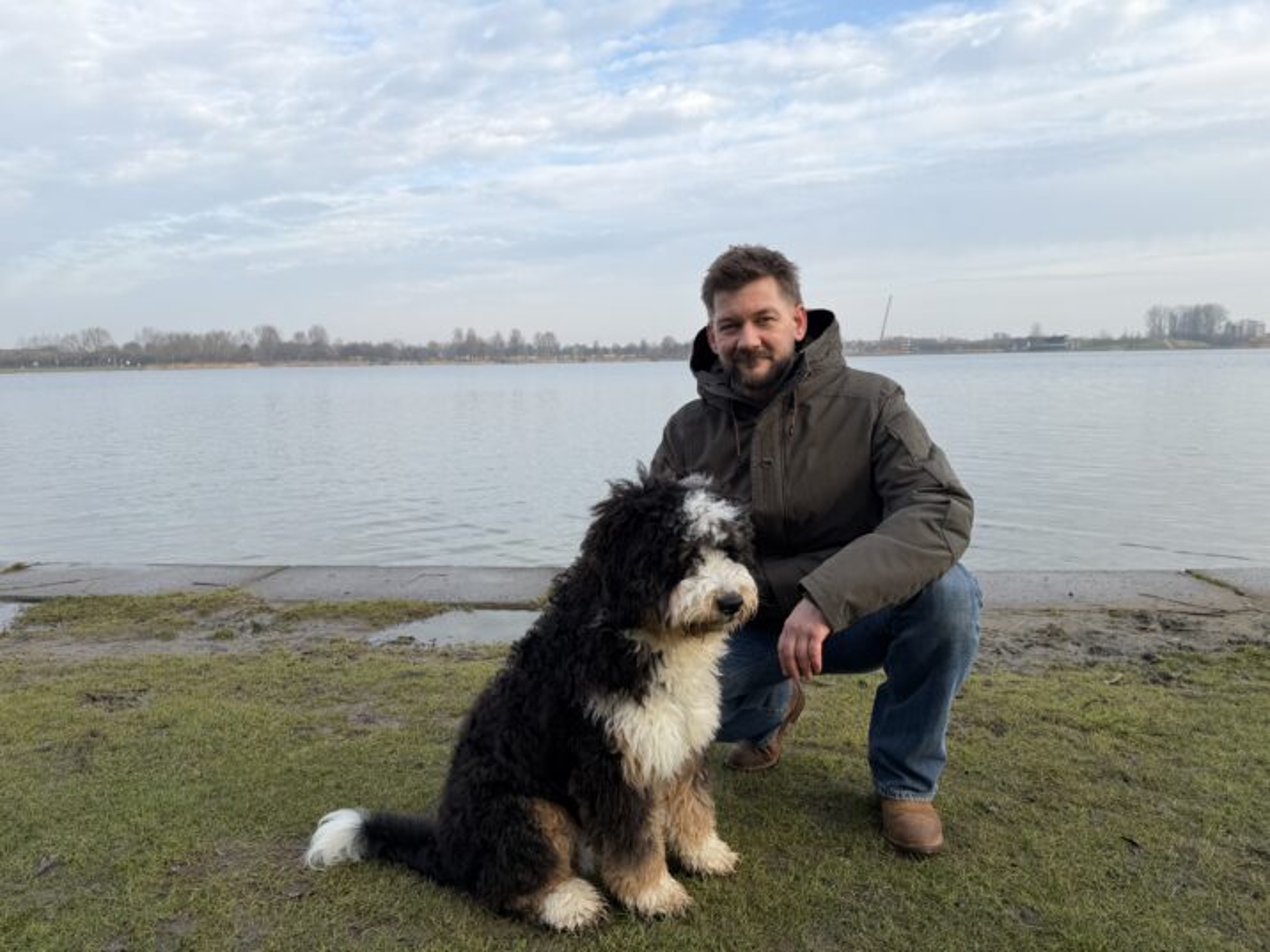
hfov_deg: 71.6
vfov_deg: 56.8
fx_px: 881
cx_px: 635
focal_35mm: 24
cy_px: 476
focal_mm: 6.76
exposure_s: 1/1901
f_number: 1.78
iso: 80
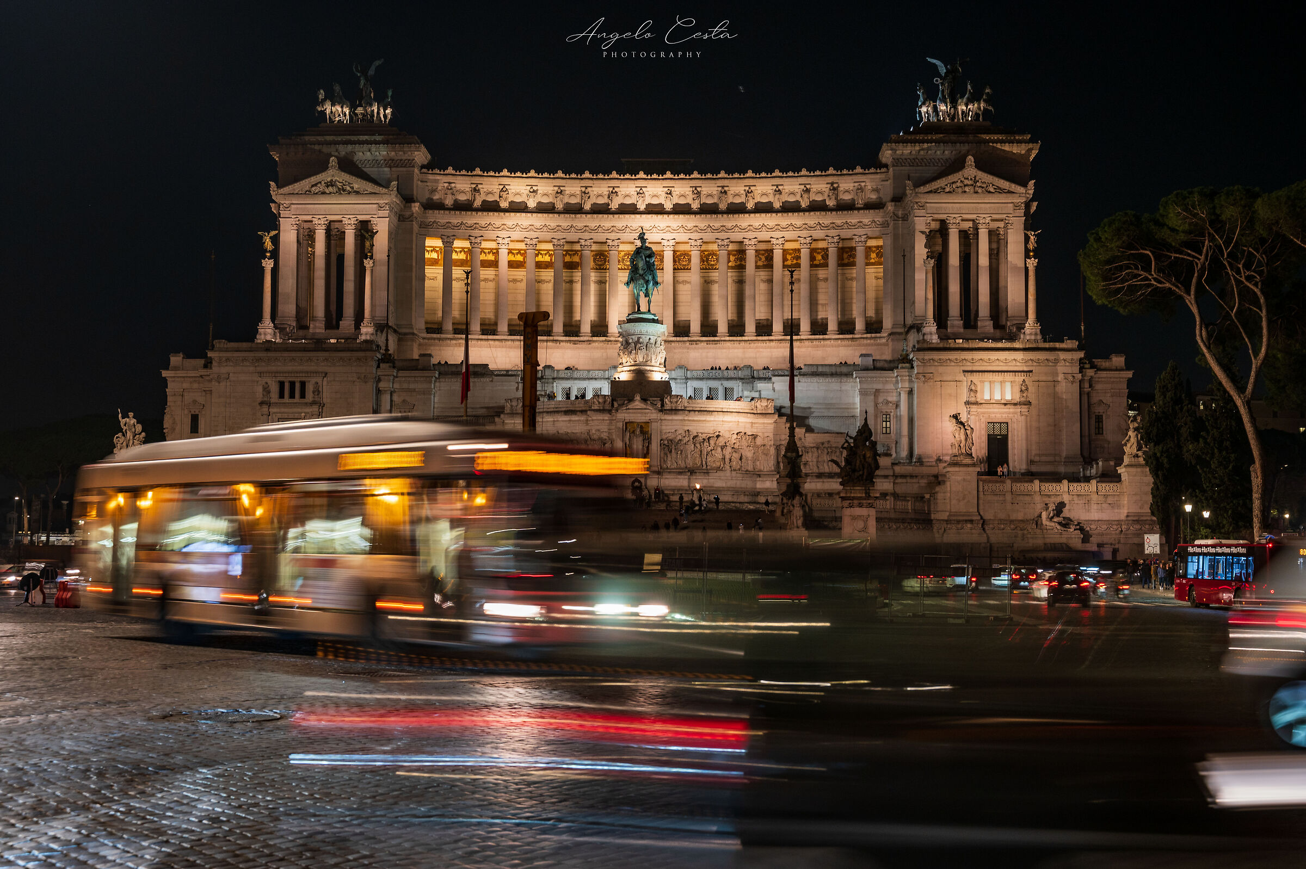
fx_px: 1704
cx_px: 653
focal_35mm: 47
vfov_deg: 28.6
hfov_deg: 41.9
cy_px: 434
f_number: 6.3
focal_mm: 47
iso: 320
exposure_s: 1/2.5
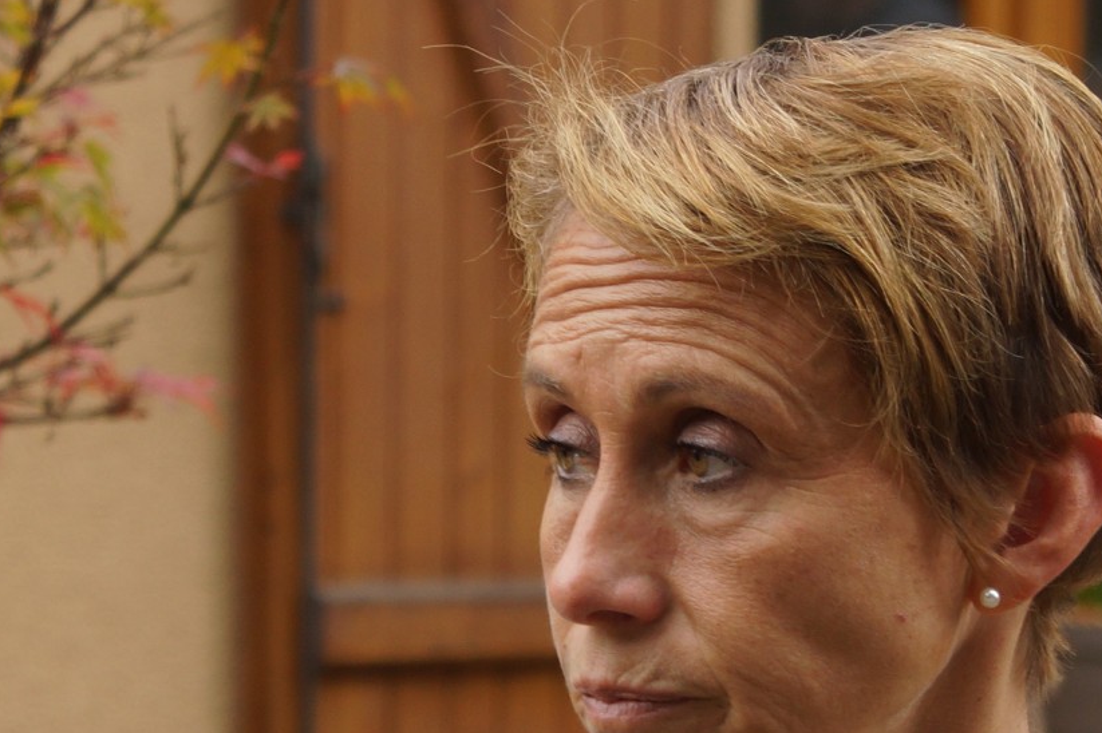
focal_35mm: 263
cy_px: 468
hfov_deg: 7.8
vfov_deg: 5.2
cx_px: 792
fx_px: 8047
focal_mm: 60
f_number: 5.6
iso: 200
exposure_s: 1/160
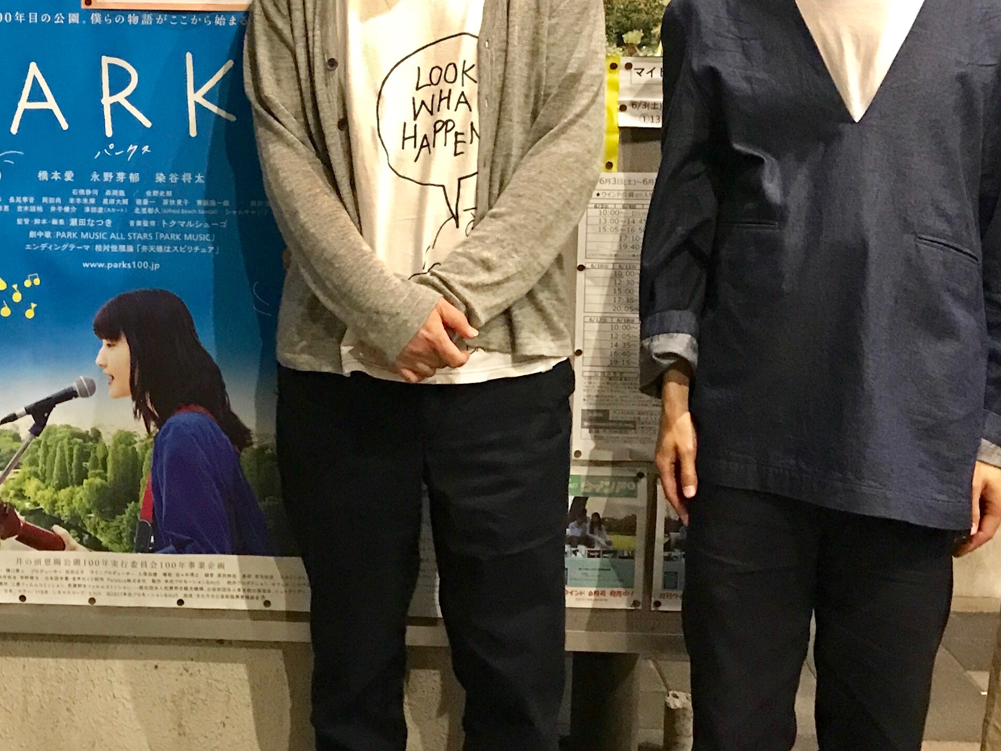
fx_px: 1706
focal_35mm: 59
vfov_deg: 24.4
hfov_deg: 32.0
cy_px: 137
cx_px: 231
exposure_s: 1/6
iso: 100
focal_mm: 3.99
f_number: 1.8
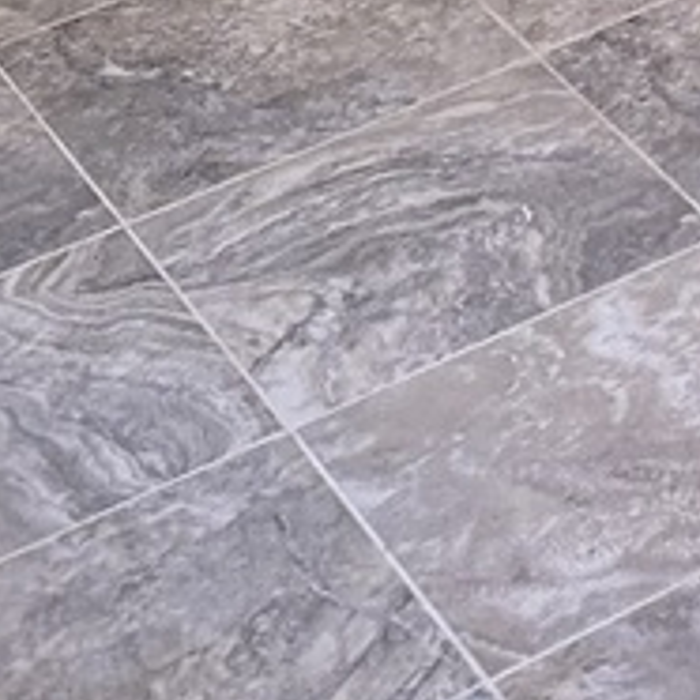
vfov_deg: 8.7
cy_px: -1129
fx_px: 4072
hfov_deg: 8.9
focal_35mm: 178
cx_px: 1675
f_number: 1.5
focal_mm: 5.7
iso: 80
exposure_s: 1/60
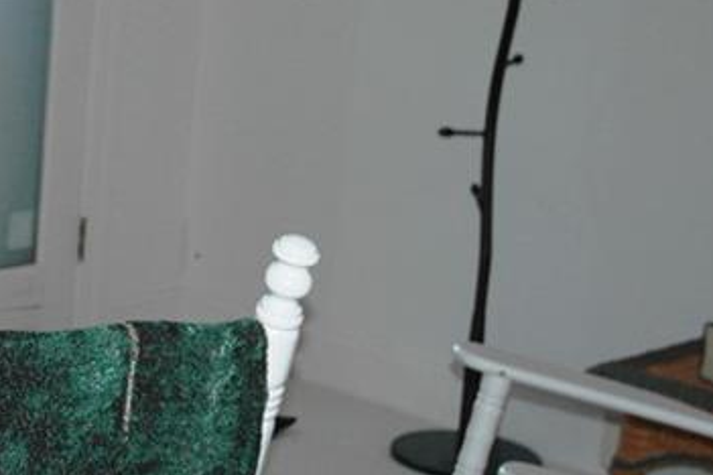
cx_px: -232
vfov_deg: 10.1
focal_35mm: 135
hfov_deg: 14.5
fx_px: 2683
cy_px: 128
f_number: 4
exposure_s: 1/60
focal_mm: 31
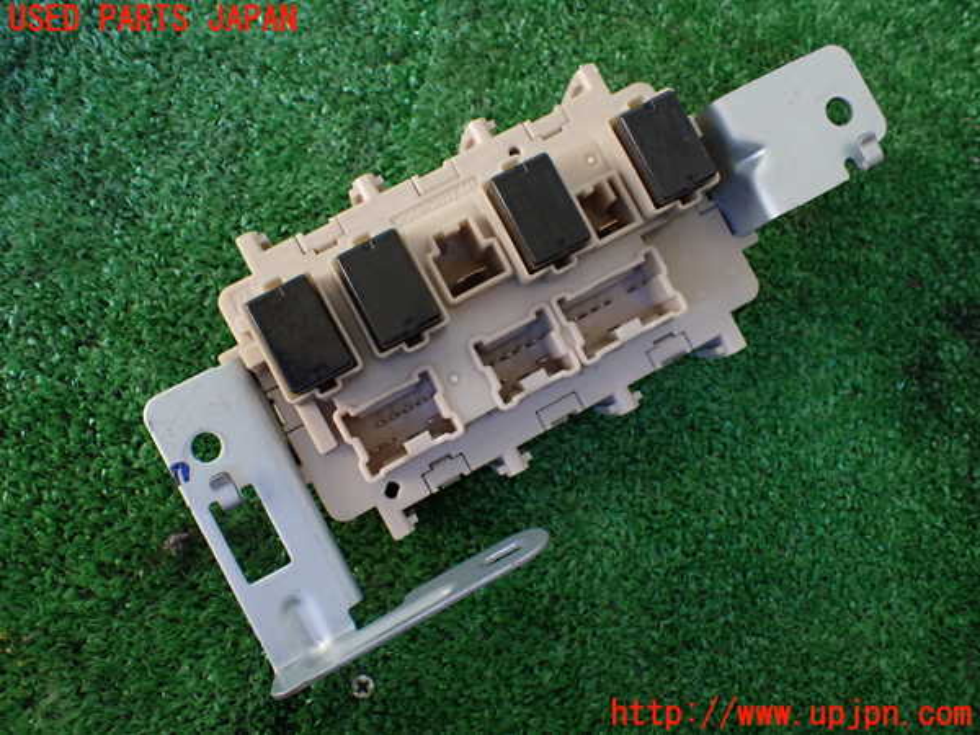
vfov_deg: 46.8
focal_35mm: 30
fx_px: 849
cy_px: 368
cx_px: 490
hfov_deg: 60.0
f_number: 2.3
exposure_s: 1/125
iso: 500
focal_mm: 5.4
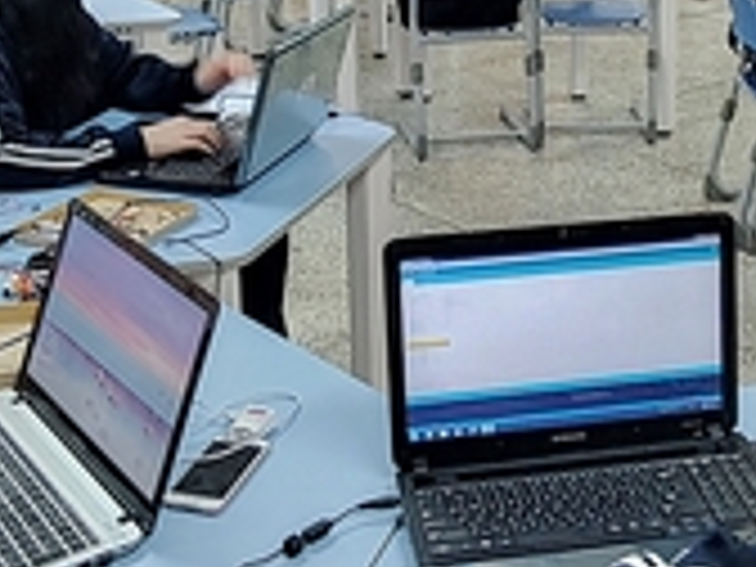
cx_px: 482
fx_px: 1332
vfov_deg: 23.4
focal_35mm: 61
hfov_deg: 31.5
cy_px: 58
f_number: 1.9
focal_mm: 2.18
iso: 150
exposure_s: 1/24
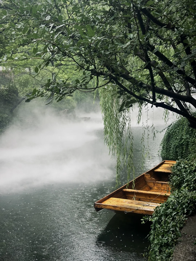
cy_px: 130
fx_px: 362
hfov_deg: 30.3
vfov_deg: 39.7
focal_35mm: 48
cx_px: 98
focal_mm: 6.86
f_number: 1.78
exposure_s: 1/121
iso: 64
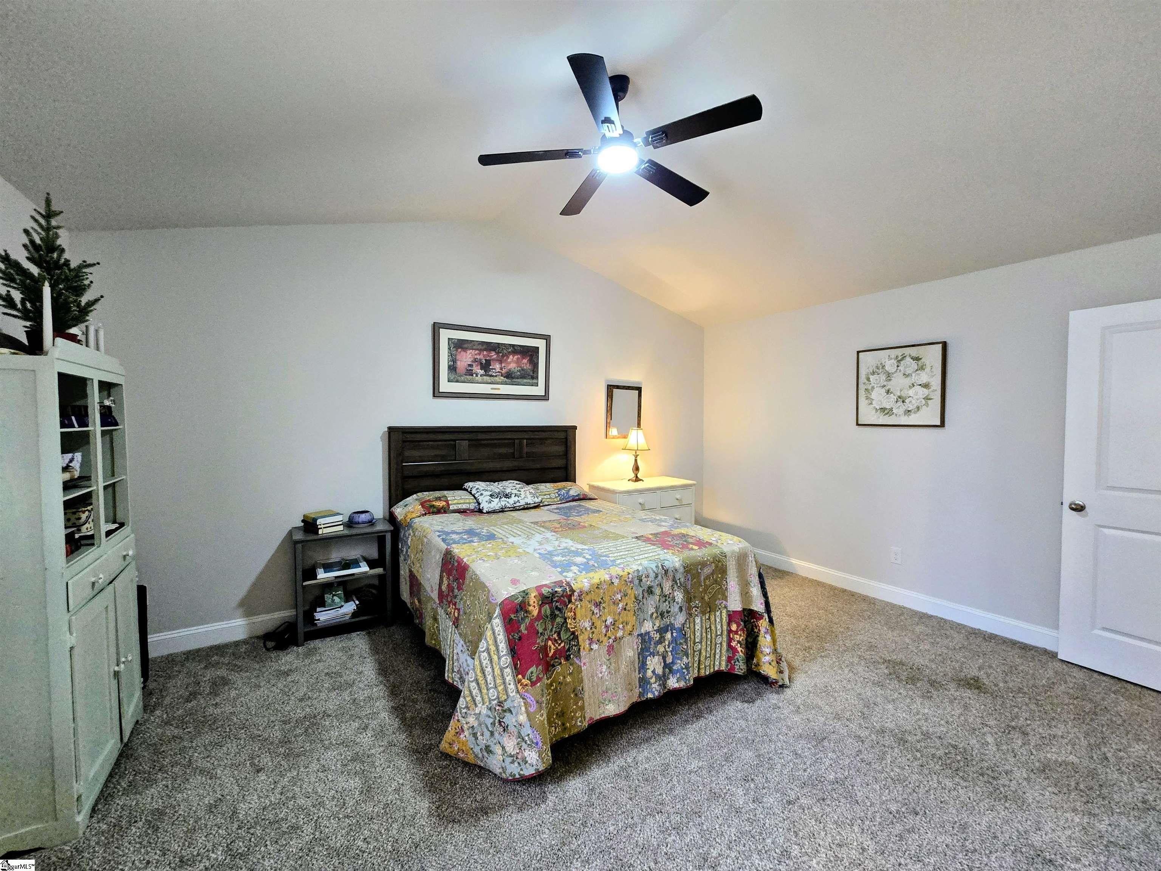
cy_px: 436
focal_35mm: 13
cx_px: 580
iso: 640
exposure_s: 1/60
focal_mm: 2.2
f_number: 2.2
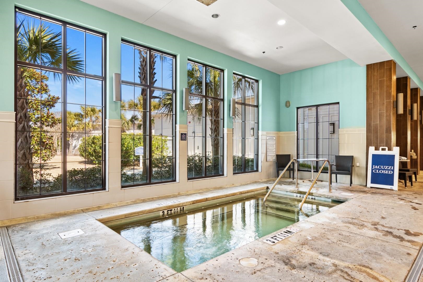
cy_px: 141
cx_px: 212
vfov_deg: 61.9
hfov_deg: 84.0
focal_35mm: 20
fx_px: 235
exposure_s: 1/8
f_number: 4.5
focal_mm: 10
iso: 100
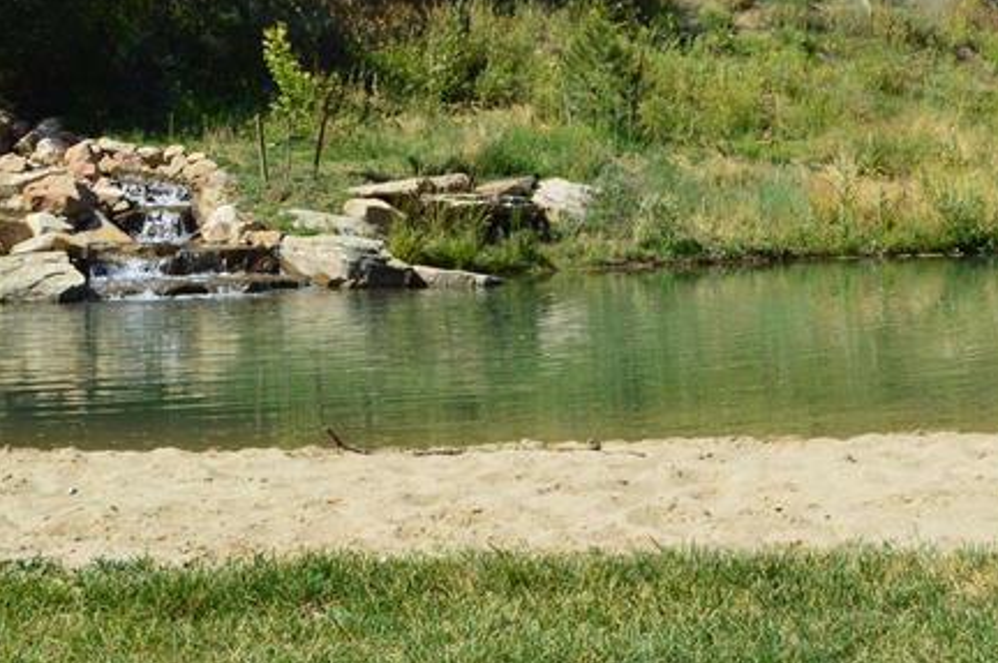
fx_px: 1772
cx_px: 772
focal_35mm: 64
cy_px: 25
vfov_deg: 20.6
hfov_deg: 30.8
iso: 400
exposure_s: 1/400
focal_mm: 18
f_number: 11
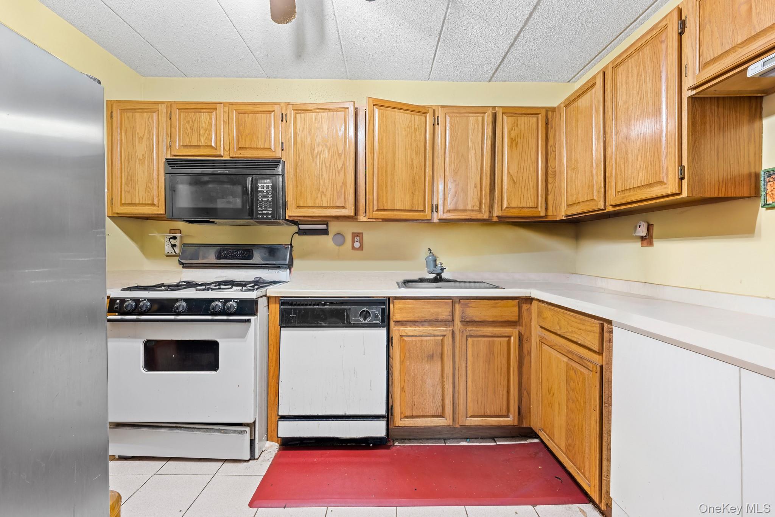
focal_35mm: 14
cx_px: 388
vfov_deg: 81.2
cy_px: 258
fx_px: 301
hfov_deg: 104.3
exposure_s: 4
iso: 400
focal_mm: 14
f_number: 10
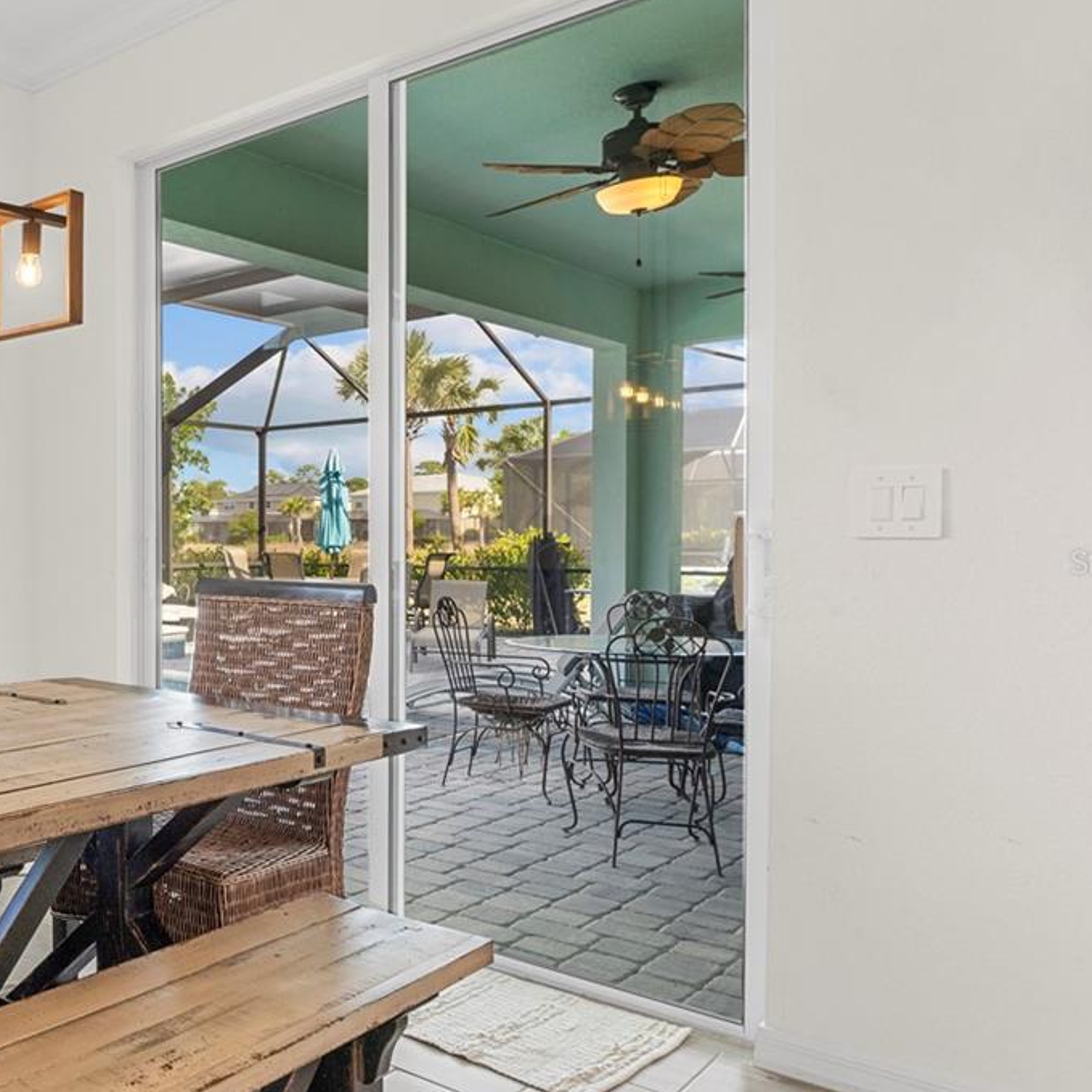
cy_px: 562
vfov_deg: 54.0
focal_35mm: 30
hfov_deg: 43.6
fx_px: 1071
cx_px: -71
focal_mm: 10
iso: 320
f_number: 5.6
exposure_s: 1/30
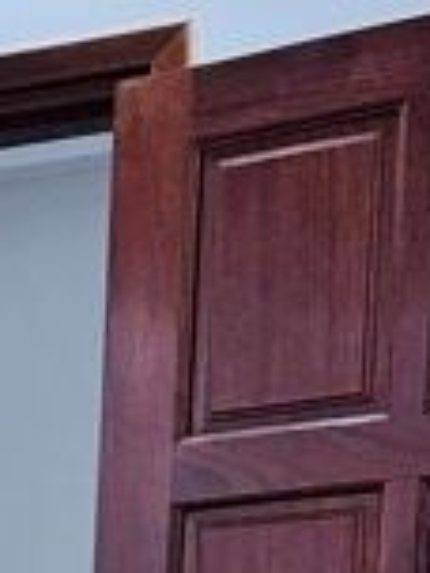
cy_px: 1206
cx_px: -754
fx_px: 2683
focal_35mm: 162
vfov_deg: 10.9
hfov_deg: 8.1
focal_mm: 6.76
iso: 320
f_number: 1.78
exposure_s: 1/100
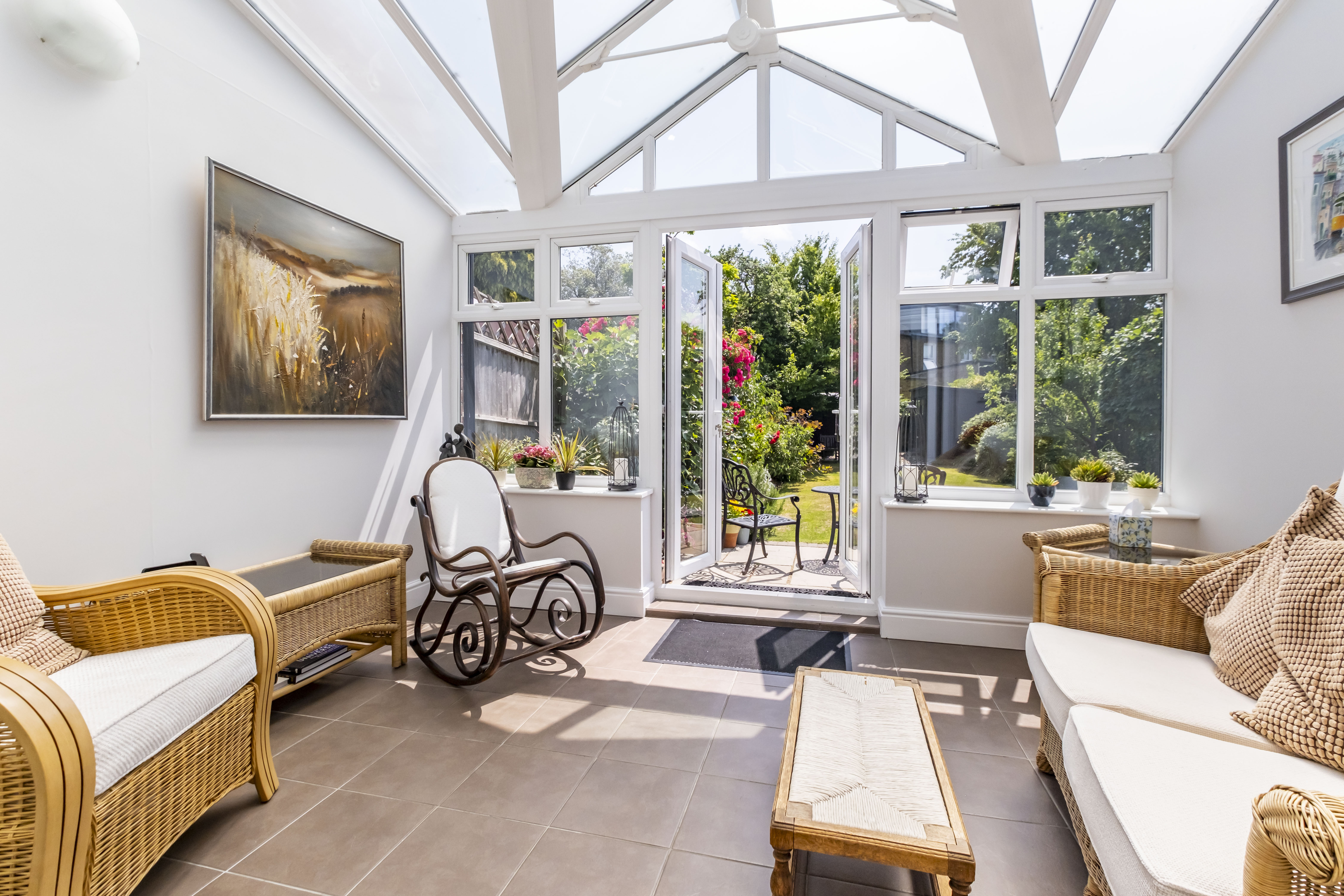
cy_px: 448
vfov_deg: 77.3
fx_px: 560
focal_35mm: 15
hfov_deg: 100.4
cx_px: 672
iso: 400
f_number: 5.6
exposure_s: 1/2200
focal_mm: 10
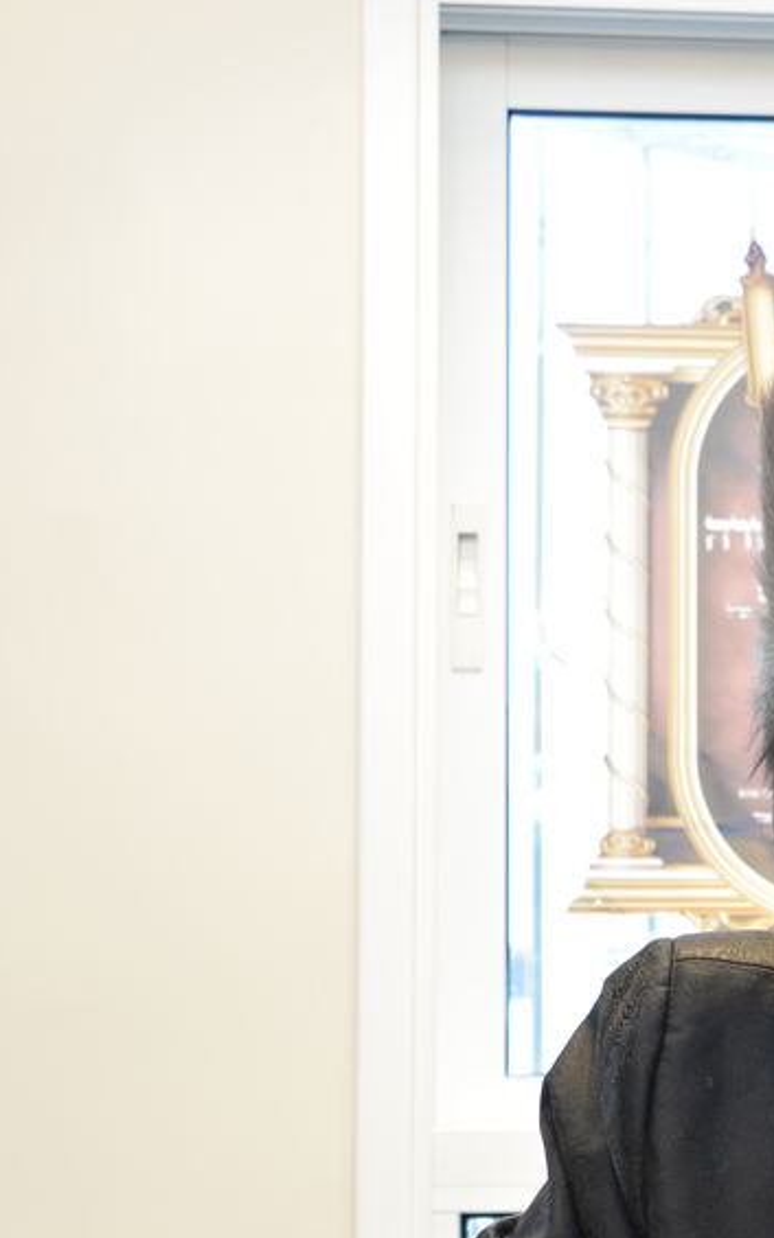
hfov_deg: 13.0
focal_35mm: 96
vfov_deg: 21.3
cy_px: 1019
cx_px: 1072
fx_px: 3241
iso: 1000
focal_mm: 38
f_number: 5.6
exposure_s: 1/100
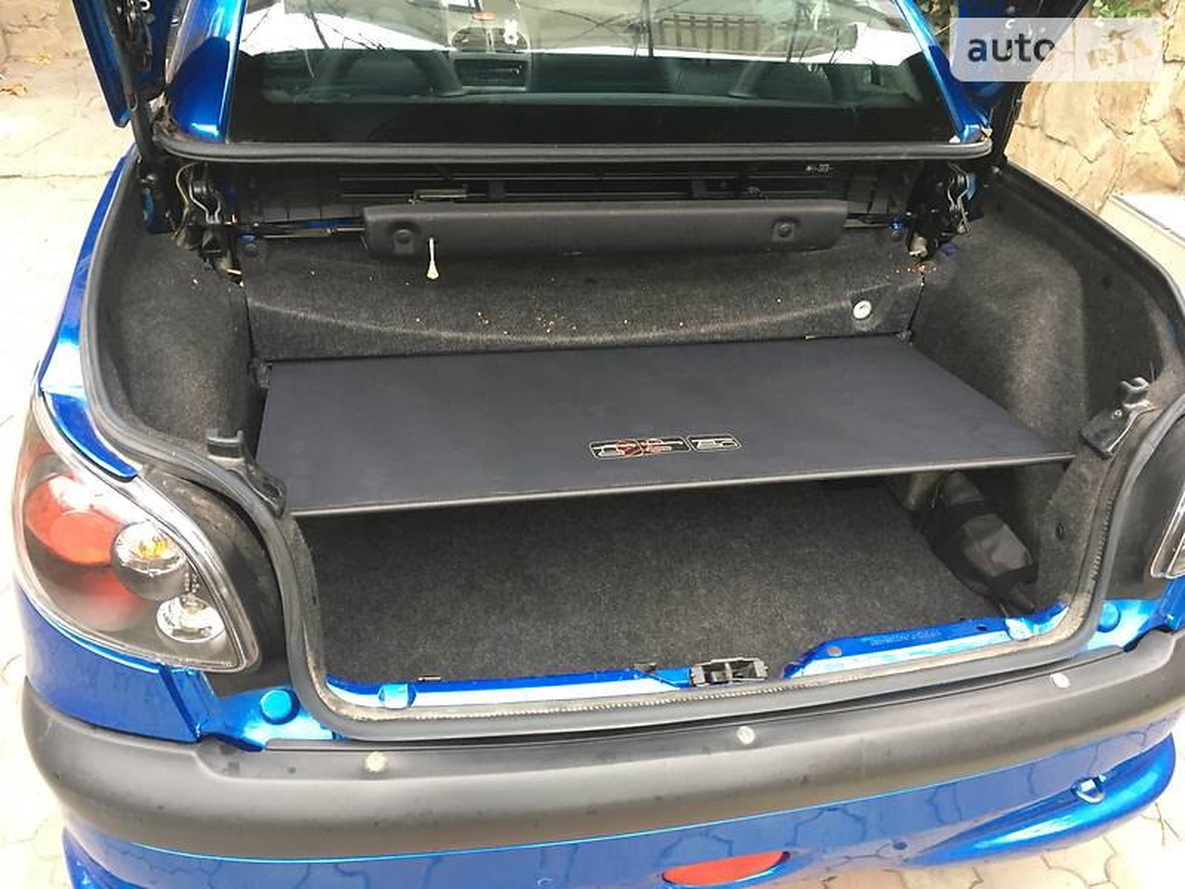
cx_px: 592
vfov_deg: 48.2
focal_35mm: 29
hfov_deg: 61.7
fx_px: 993
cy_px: 444
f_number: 2.2
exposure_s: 1/33
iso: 100
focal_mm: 4.2
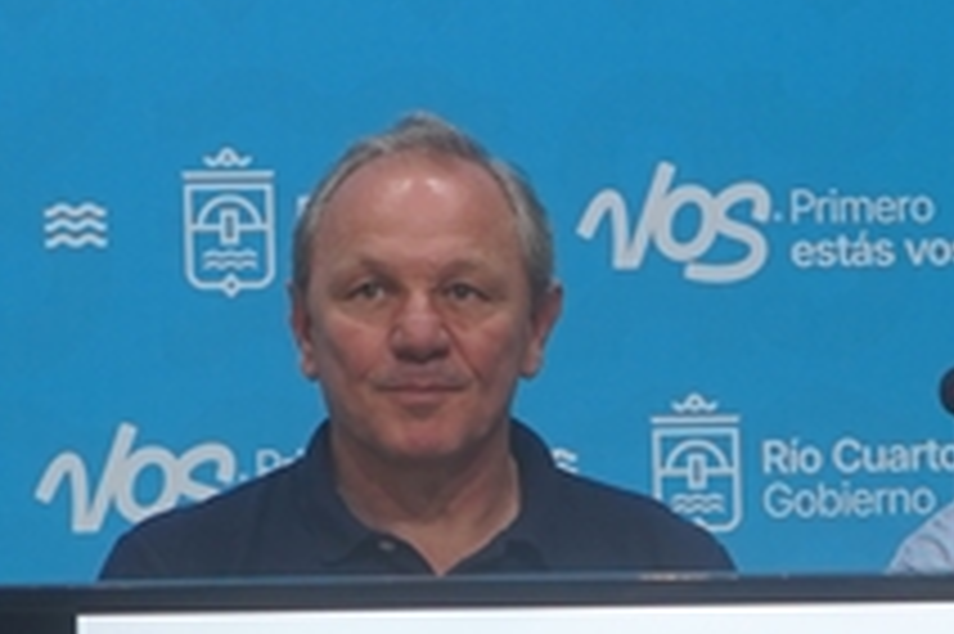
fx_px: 5640
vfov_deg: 6.4
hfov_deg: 9.6
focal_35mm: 213
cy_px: 654
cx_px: 760
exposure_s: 1/160
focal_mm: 44
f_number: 4.5
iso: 800
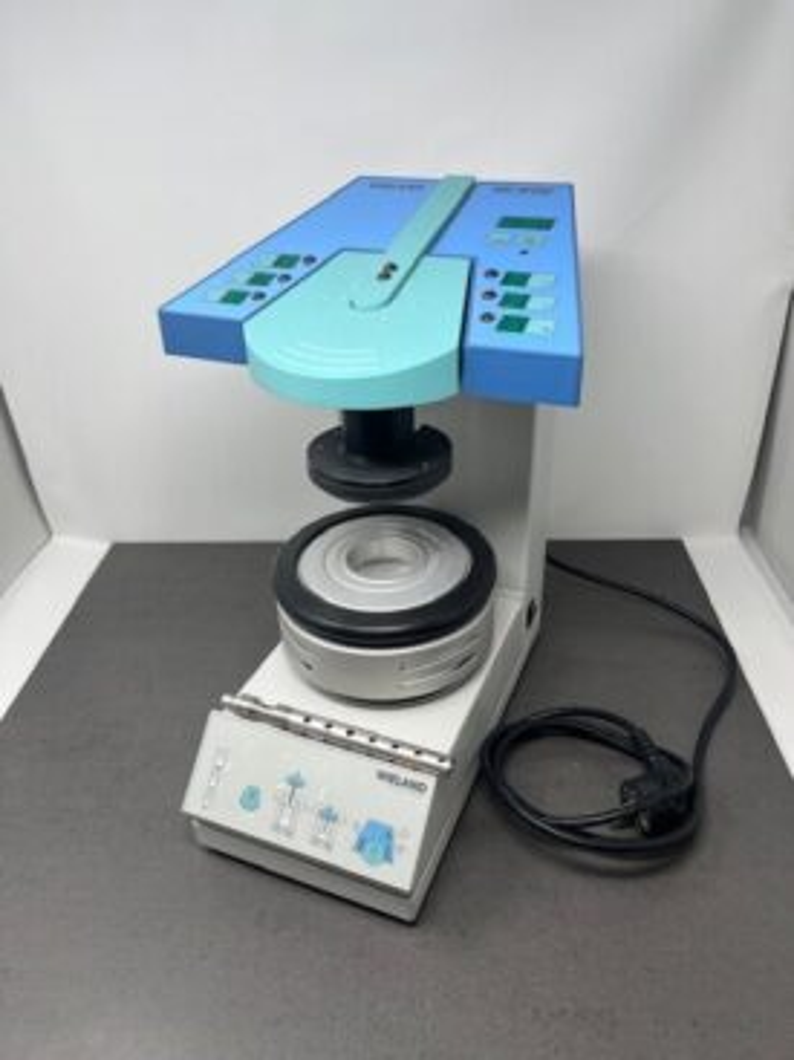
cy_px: 530
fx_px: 796
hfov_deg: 53.0
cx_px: 397
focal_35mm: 26
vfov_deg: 67.3
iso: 32
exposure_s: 1/106
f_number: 1.6
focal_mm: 5.1
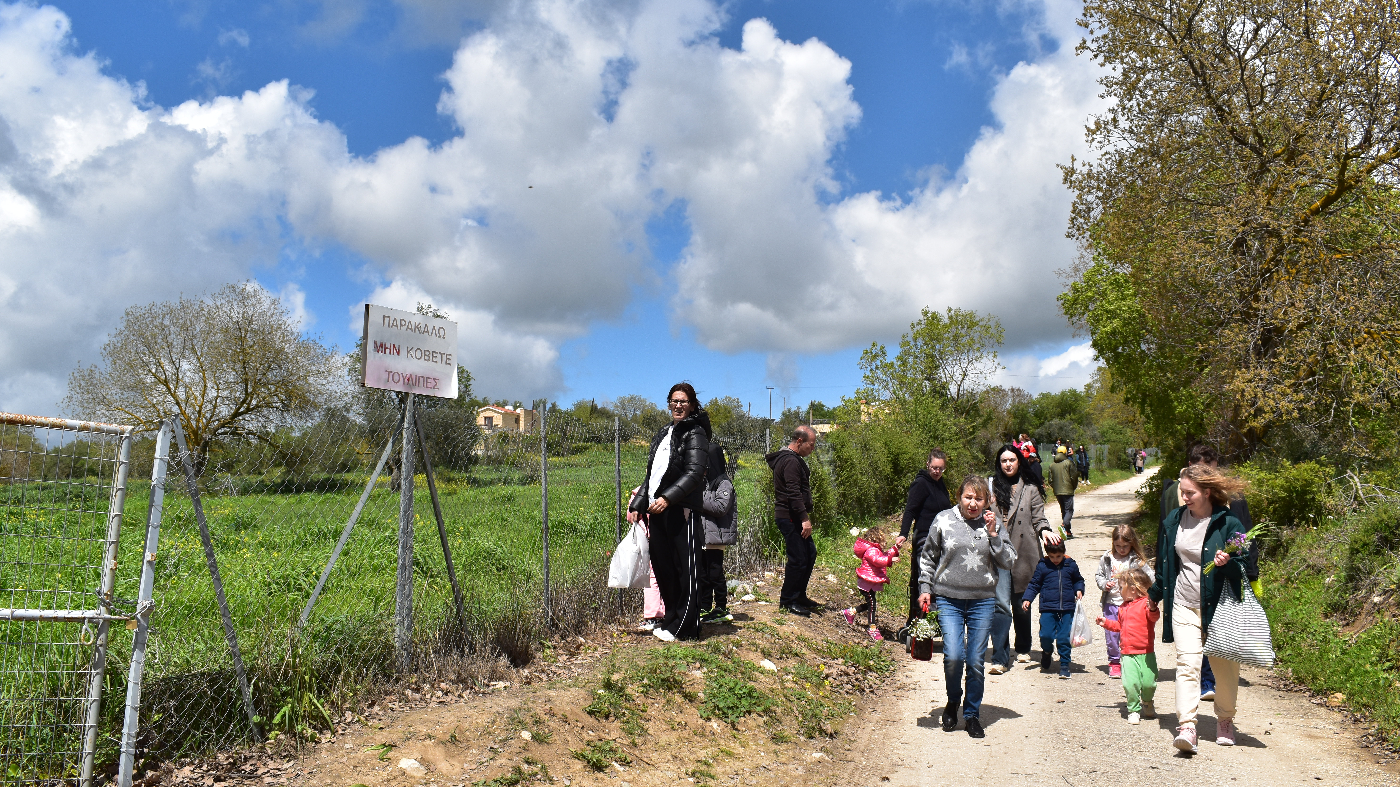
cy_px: 392
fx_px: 1245
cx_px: 709
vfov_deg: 35.1
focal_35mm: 34
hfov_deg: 58.7
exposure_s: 1/500
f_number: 11
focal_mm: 21
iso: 250
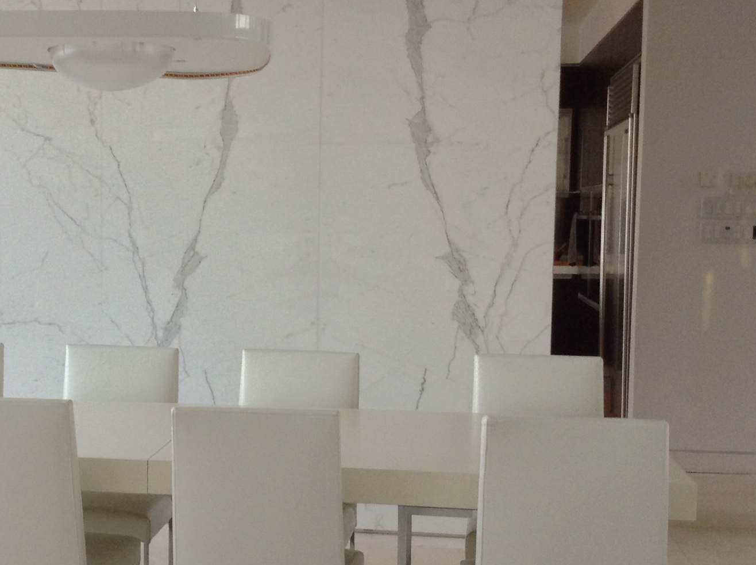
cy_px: 333
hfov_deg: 29.2
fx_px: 1418
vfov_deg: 22.5
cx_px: 147
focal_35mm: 65
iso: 32
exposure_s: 1/40
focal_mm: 3.3
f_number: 2.4
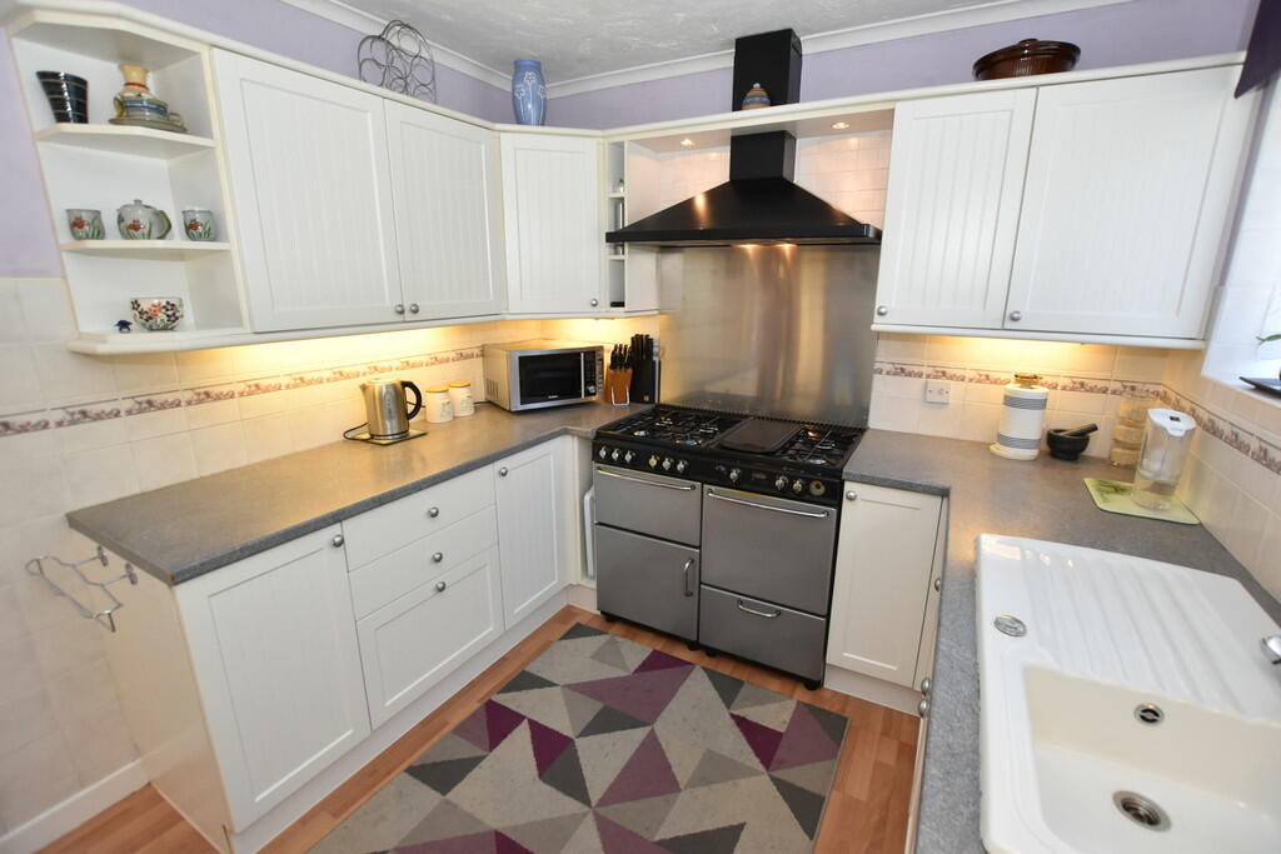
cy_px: 427
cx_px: 640
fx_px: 534
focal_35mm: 15
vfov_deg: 77.3
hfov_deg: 100.4
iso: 800
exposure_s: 1/160
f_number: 4.5
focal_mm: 10
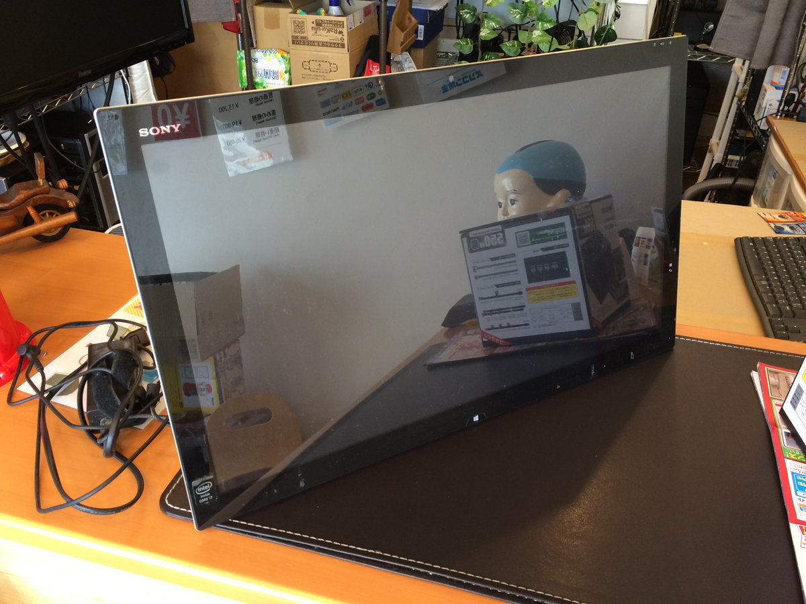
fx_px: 675
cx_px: 403
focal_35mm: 29
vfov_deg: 48.2
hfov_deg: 61.7
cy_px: 302
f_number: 2.2
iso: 80
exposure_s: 1/30
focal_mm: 4.15
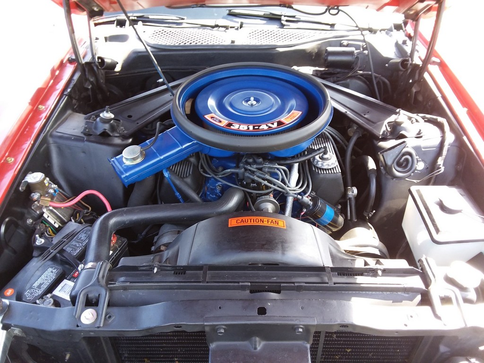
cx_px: 242
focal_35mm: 27
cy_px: 182
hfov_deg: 65.3
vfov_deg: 51.4
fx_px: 378
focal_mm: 2.91
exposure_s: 1/60
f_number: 1.9
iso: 64
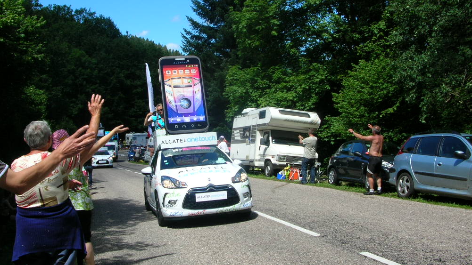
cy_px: 113
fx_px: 488
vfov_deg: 30.4
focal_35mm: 39
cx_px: 241
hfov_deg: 51.6
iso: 50
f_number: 5.6
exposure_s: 1/235
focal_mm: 5.8
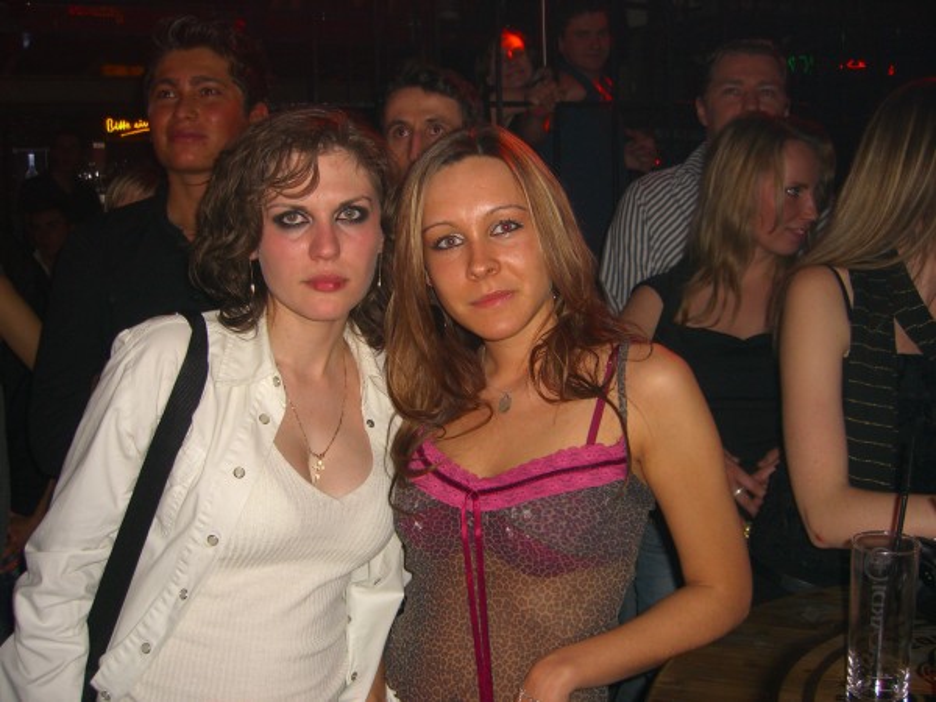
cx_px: 468
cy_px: 351
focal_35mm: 38
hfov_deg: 49.0
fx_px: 1028
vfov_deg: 37.7
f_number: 2.8
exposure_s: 1/60
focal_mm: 7.9
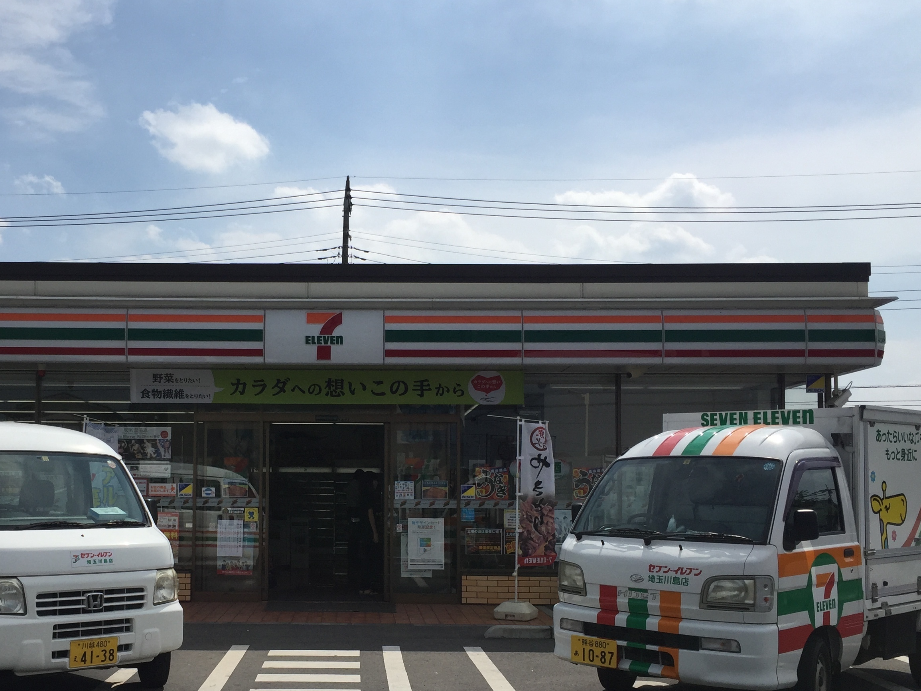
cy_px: 434
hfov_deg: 45.3
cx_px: 337
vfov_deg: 34.9
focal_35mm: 41
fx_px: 1091
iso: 32
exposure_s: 1/4950
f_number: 2.2
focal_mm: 4.15
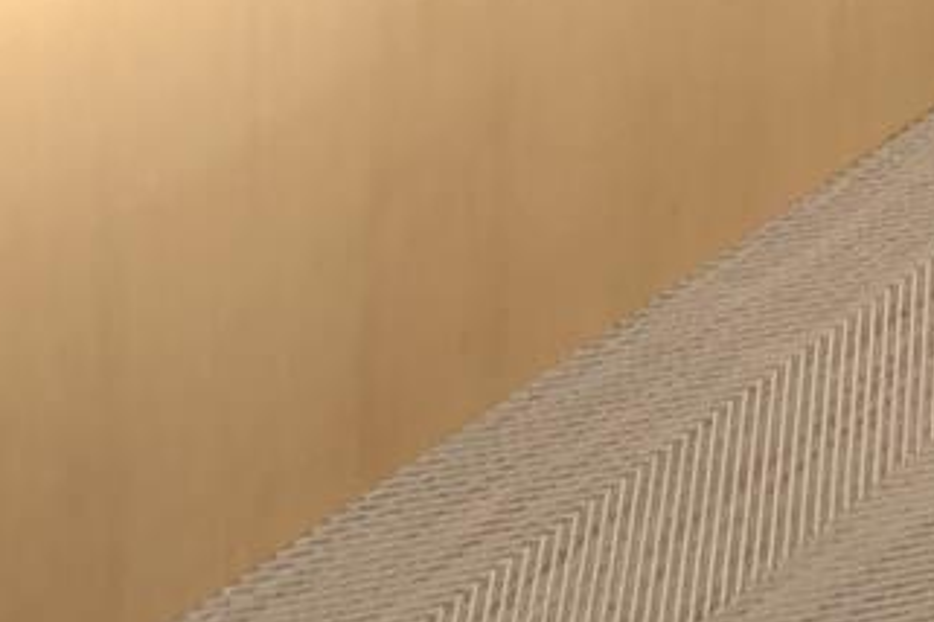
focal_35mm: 170
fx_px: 4410
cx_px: 882
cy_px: -1308
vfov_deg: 7.1
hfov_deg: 12.0
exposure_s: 1/60
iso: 250
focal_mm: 4.25
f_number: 1.8
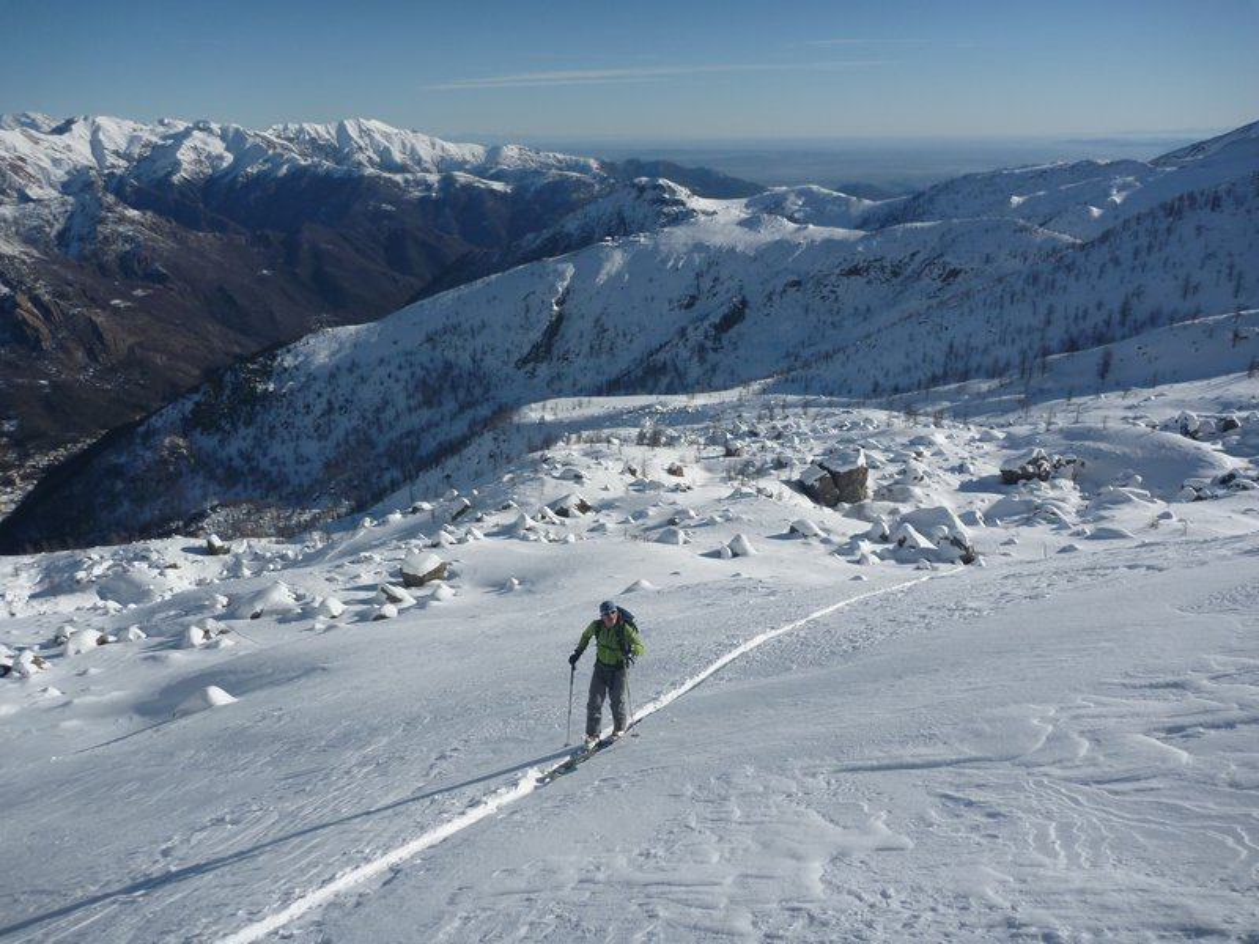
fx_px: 1018
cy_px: 472
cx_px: 630
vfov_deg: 49.7
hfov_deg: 63.4
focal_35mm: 28
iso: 80
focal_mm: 4.9
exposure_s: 1/200
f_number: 10
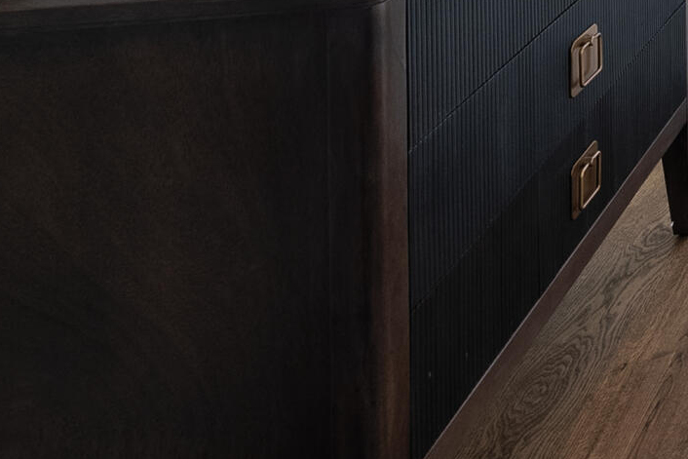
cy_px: -449
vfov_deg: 18.2
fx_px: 975
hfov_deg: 21.3
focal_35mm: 51
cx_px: 1284
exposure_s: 1/30
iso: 200
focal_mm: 12
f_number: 7.1
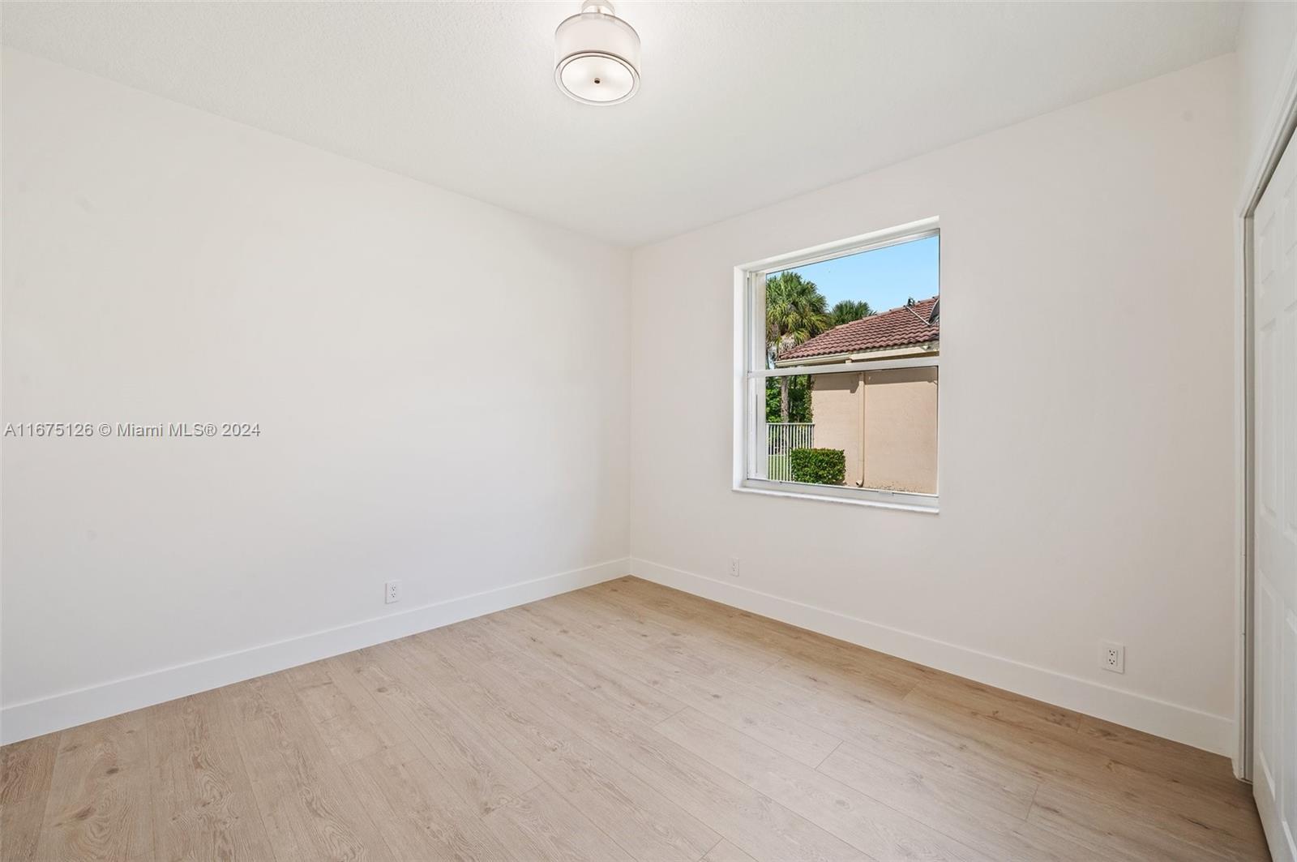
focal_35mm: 14
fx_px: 504
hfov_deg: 104.3
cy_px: 431
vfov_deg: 81.1
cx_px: 648
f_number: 8
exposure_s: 1/20
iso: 200
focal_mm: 14
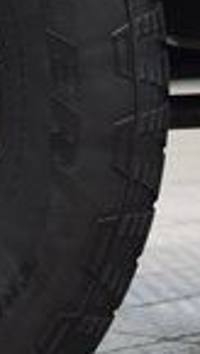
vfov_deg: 7.8
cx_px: -324
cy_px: 79
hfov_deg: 4.3
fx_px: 2601
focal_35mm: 277
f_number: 4.5
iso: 1600
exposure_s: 1/60
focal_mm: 40
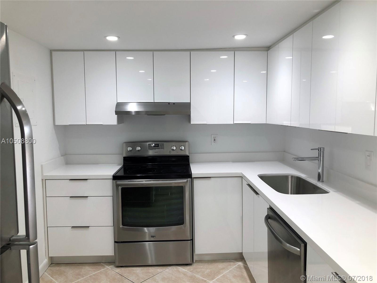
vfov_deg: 49.7
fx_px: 305
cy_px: 142
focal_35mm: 28
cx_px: 188
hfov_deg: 63.4
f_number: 1.8
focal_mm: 3.99
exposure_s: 1/59
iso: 40
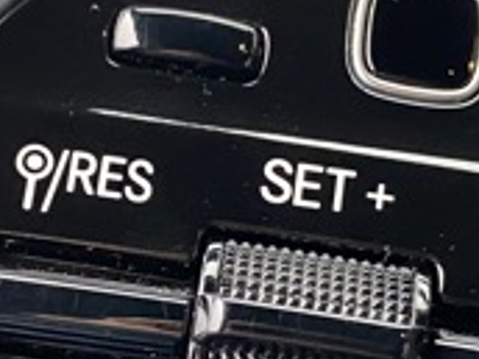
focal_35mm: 116
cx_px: 304
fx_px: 1605
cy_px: 259
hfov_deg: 16.9
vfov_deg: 12.7
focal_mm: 4.25
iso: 400
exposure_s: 1/60
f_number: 1.8
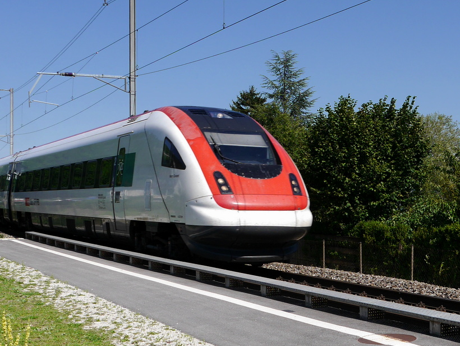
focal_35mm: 41
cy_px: 158
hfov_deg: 45.7
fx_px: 545
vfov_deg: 35.1
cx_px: 211
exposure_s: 1/500
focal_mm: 14
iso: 160
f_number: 7.1
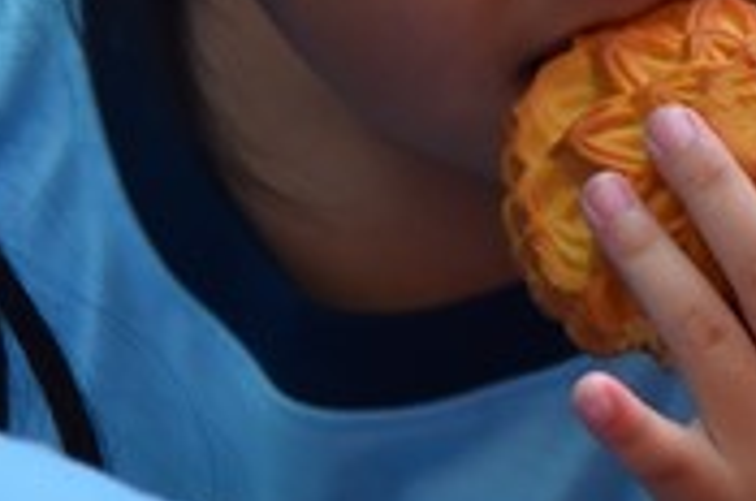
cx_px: 886
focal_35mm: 316
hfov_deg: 6.5
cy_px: -63
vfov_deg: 4.3
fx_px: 6624
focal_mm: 85
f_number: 5
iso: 320
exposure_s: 1/200
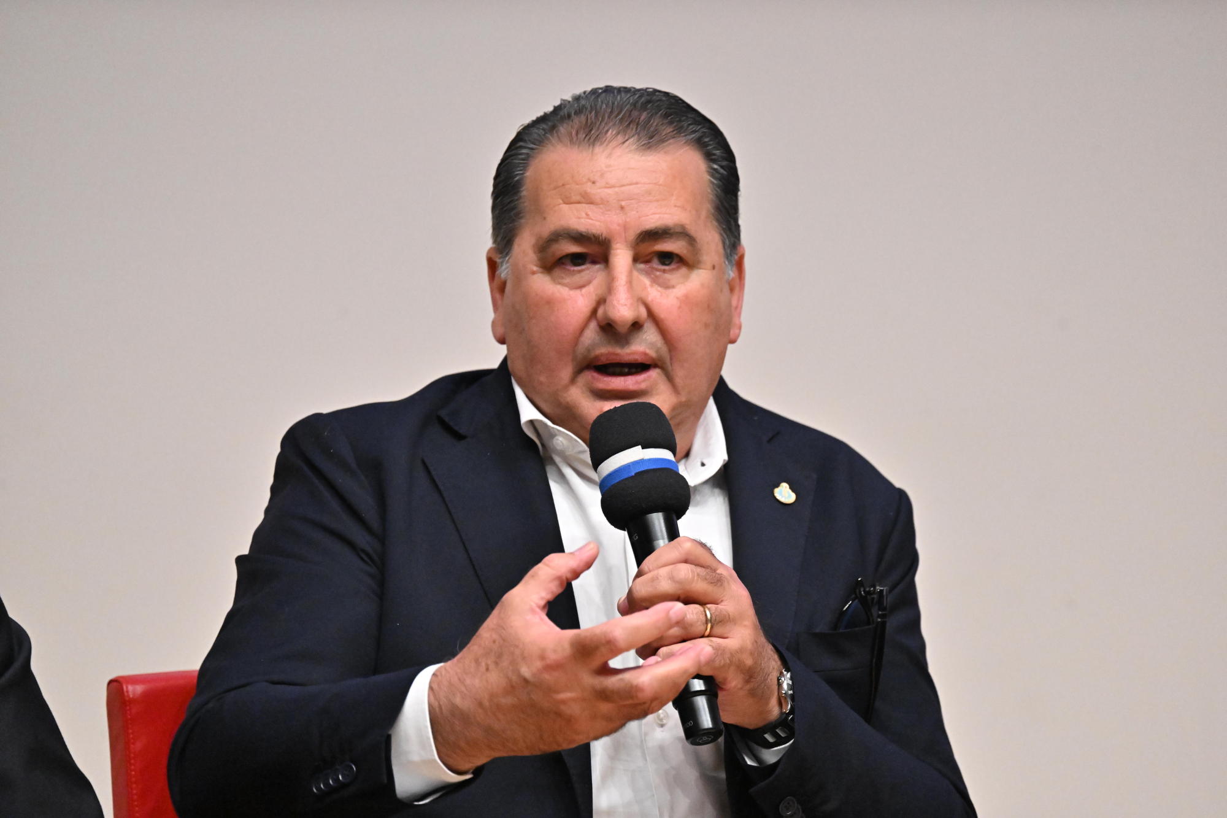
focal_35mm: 400
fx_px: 13631
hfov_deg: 5.2
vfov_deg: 3.4
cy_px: 409
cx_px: 614
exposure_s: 1/160
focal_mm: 400
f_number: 5.6
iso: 8000
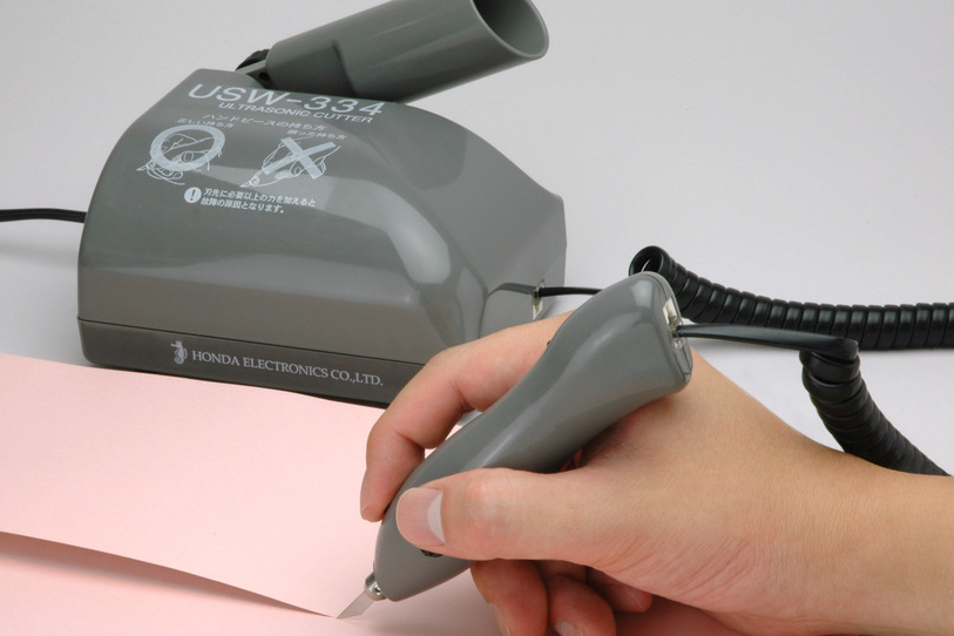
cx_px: 383
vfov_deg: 10.6
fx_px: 3418
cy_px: 322
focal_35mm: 129
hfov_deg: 15.9
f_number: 27
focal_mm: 70
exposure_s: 1/4
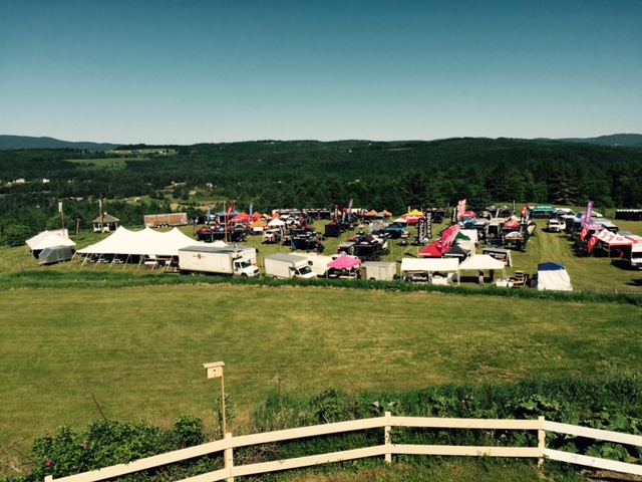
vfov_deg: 48.2
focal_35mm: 29
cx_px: 321
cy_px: 241
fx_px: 538
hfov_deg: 61.7
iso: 32
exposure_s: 1/2639
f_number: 2.2
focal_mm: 4.15
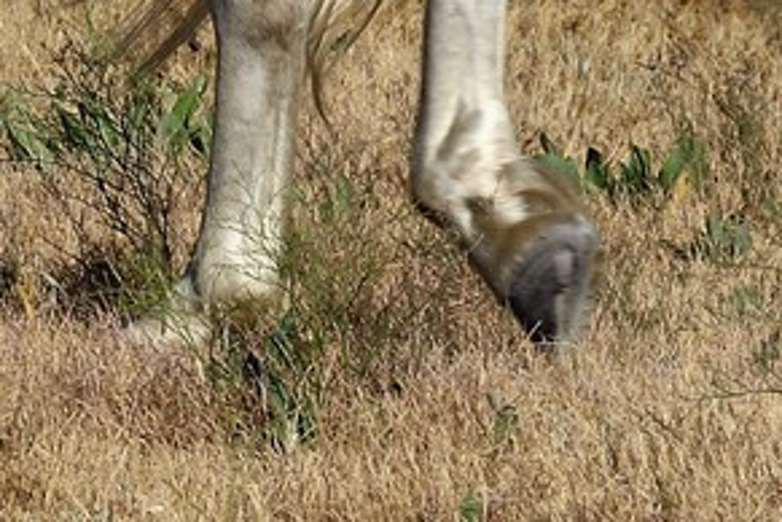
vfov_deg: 1.2
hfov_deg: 1.9
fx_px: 23871
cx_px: -1336
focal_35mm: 1099
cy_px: -613
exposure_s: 1/400
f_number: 10
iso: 200
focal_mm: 200
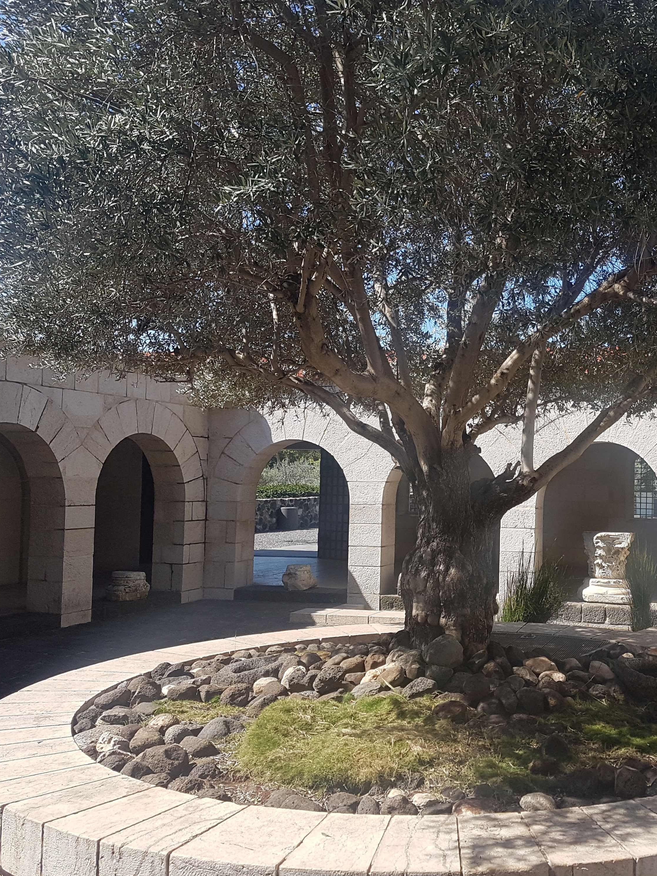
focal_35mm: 35
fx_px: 886
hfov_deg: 38.7
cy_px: 441
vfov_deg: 52.6
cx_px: 549
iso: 40
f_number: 1.7
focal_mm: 4.2
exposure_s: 1/1304
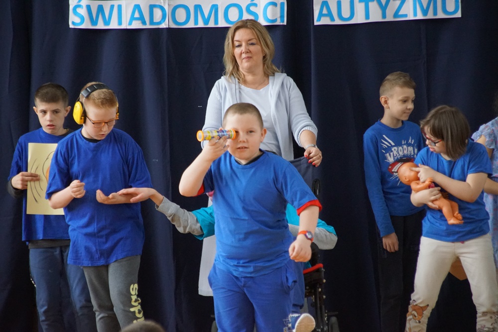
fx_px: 2801
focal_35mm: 202
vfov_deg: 6.8
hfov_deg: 10.2
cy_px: 166
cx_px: 249
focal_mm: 135
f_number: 5.6
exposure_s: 1/160
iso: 3200
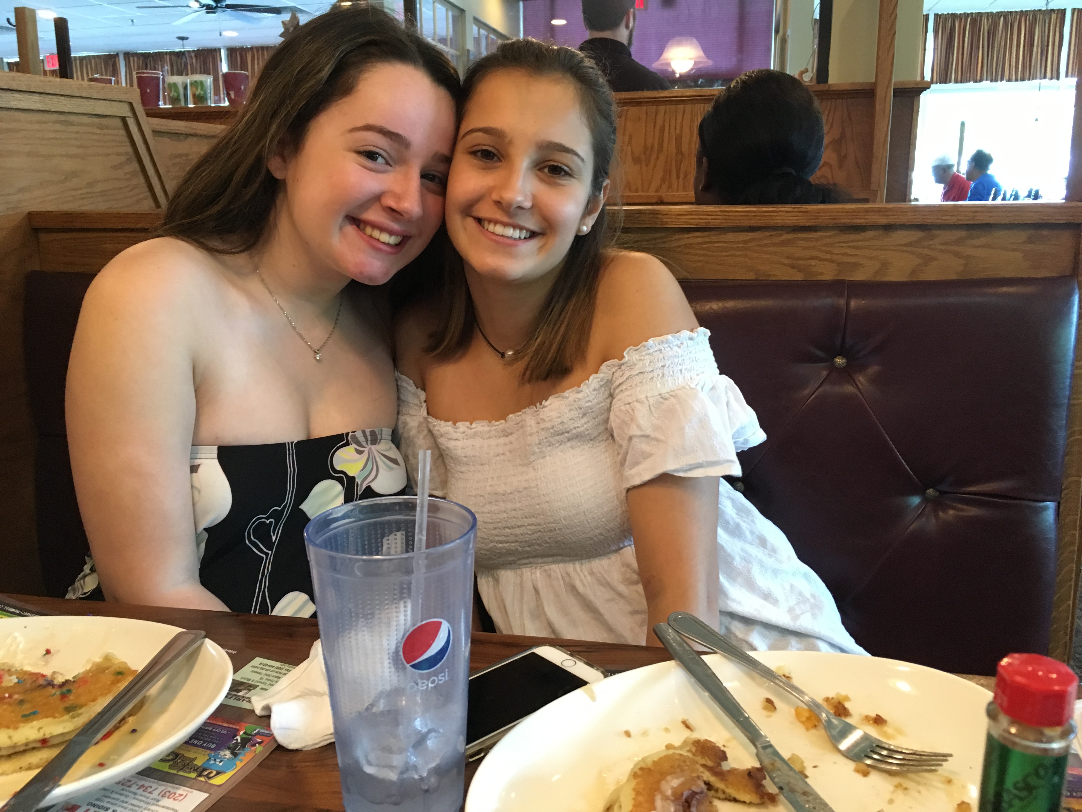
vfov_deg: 48.2
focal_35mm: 29
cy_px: 406
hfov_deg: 61.7
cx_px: 541
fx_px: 906
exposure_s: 1/30
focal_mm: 4.15
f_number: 2.2
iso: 160
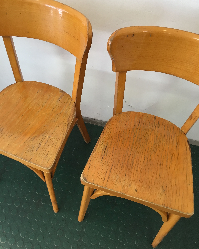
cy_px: 116
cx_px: 98
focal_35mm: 31
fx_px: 228
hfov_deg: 47.1
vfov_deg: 57.1
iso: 80
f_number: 2.2
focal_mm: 4.15
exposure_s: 1/33
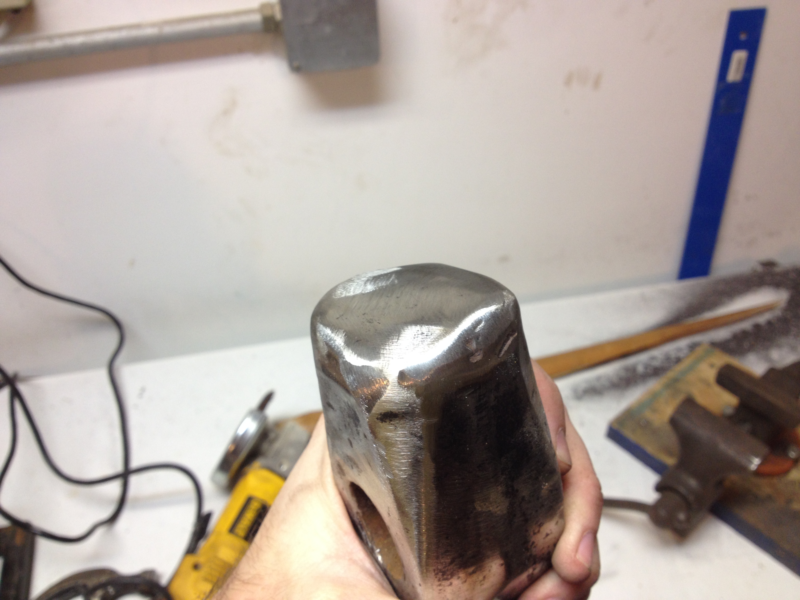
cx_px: 400
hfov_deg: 52.6
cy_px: 300
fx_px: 809
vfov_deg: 40.7
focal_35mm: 35
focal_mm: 4.28
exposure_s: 1/20
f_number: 2.4
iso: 80
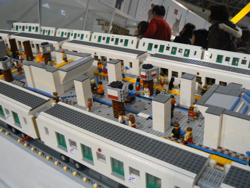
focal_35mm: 36
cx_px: 125
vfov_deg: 39.7
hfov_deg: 51.4
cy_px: 94
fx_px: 260
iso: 125
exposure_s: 1/30
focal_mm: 6
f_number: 2.8
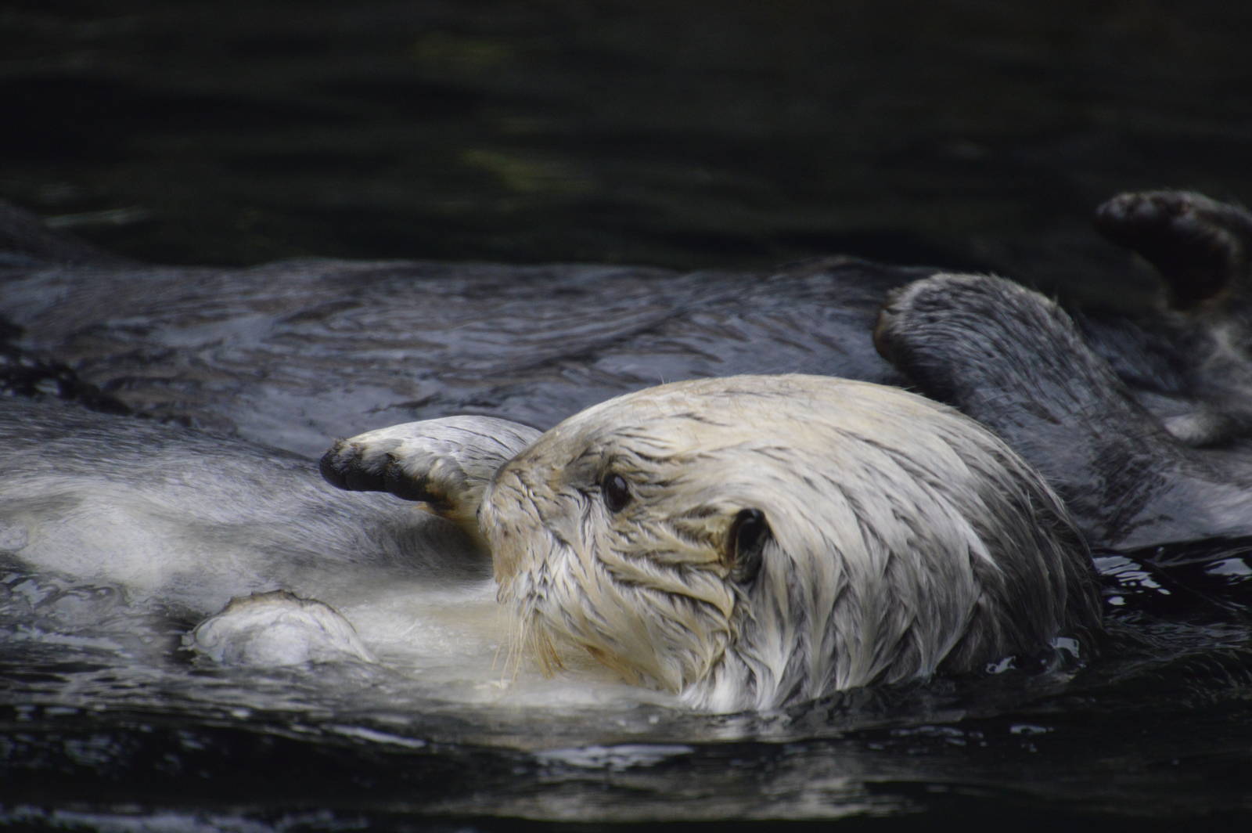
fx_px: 15637
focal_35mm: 450
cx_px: 626
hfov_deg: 4.6
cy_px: 416
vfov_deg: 3.0
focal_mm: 300
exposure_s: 1/500
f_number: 6.3
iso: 1400
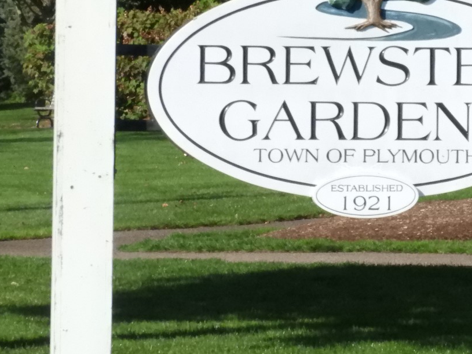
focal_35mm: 265
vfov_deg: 5.6
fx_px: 3613
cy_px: 107
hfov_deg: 7.5
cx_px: 364
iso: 1600
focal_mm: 26.9
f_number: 8.2
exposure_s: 1/3200
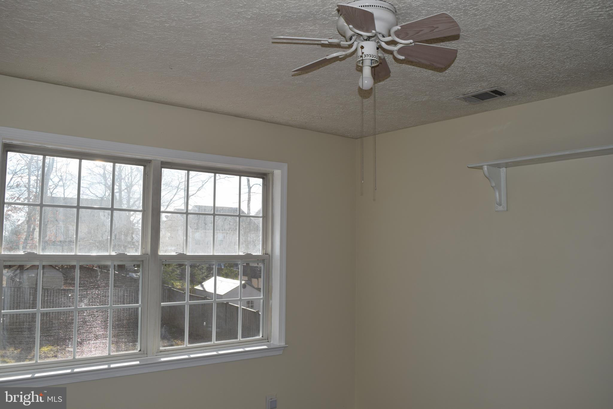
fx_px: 536
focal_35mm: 32
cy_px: 204
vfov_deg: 41.7
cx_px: 306
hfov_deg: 59.5
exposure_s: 1/200
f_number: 7.1
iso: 100
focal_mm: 21
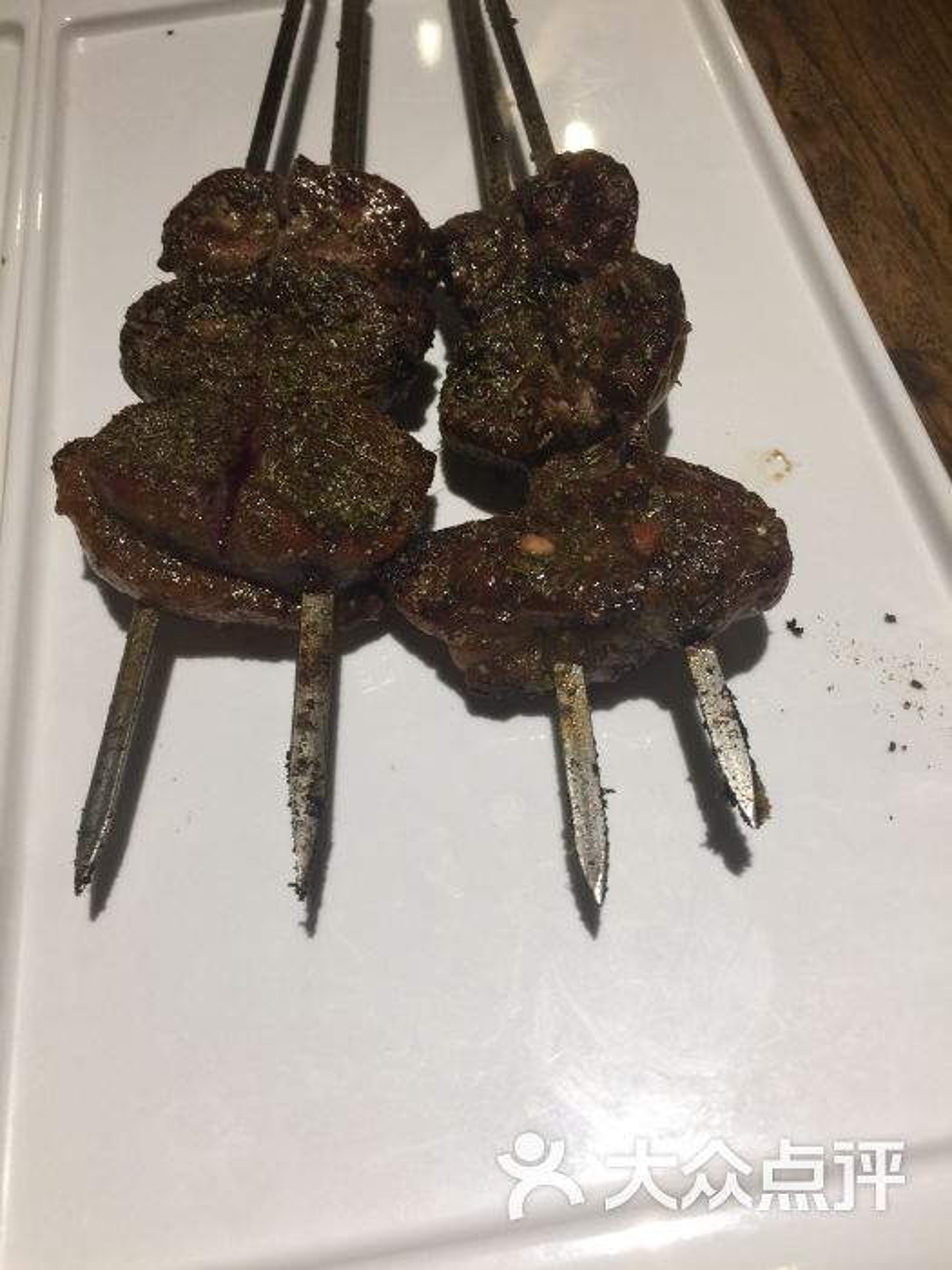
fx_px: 1063
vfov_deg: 61.7
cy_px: 635
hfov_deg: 48.2
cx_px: 476
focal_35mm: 29
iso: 40
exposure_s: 1/17
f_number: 2.2
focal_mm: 4.15
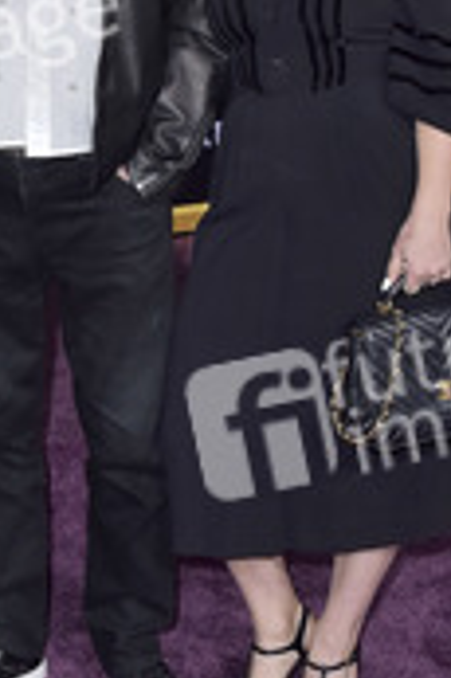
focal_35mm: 88
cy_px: 212
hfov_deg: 15.3
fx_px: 1657
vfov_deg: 23.0
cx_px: 33
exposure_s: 1/250
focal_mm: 38
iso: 500
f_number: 7.1
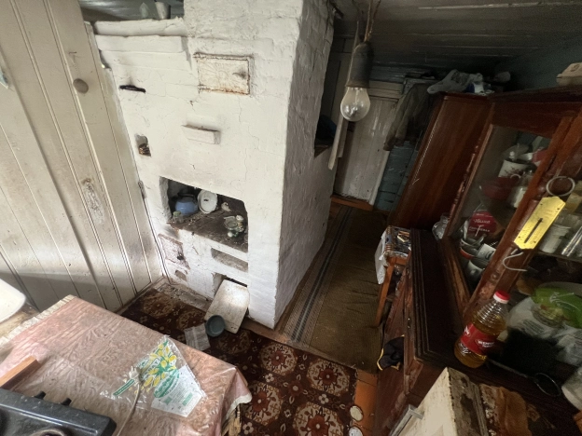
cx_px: 291
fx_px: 219
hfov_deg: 106.2
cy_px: 218
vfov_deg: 89.9
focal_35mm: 13
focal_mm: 1.57
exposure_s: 1/60
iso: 250
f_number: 1.8
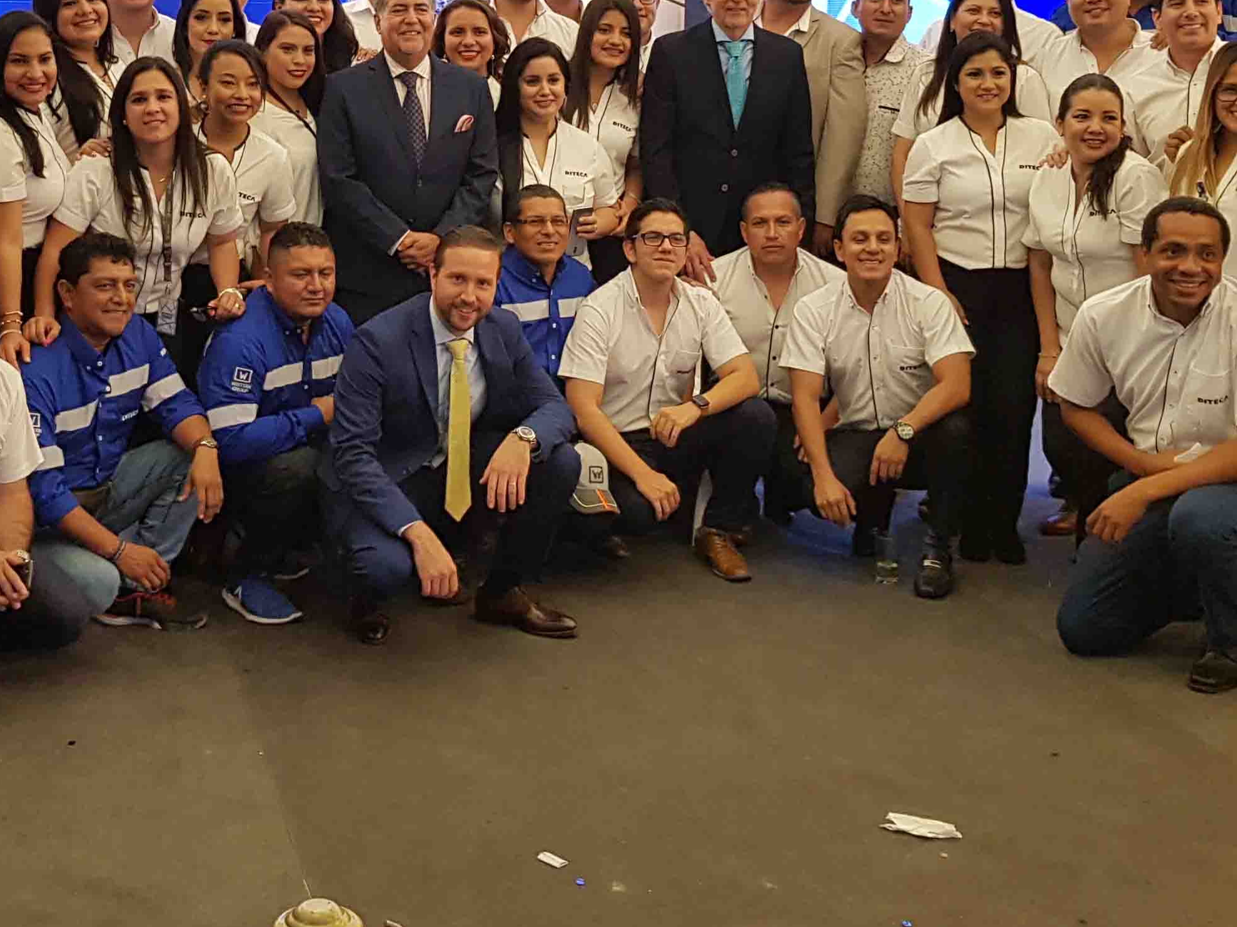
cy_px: 199
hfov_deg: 35.9
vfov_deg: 27.0
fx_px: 1894
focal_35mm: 53
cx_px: 447
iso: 160
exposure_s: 1/60
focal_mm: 4.2
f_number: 1.7
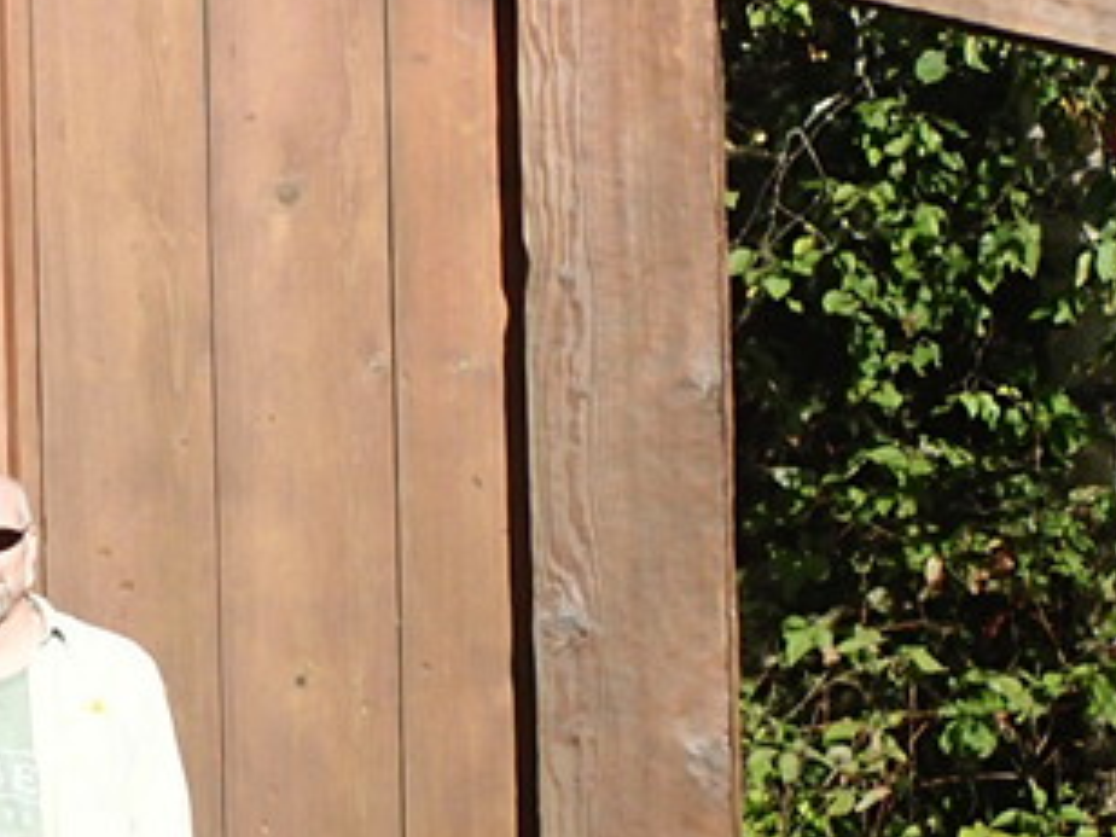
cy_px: 725
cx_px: -455
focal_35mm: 111
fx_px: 3579
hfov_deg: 16.5
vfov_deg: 13.2
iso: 100
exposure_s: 1/400
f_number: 3.2
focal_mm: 5.87
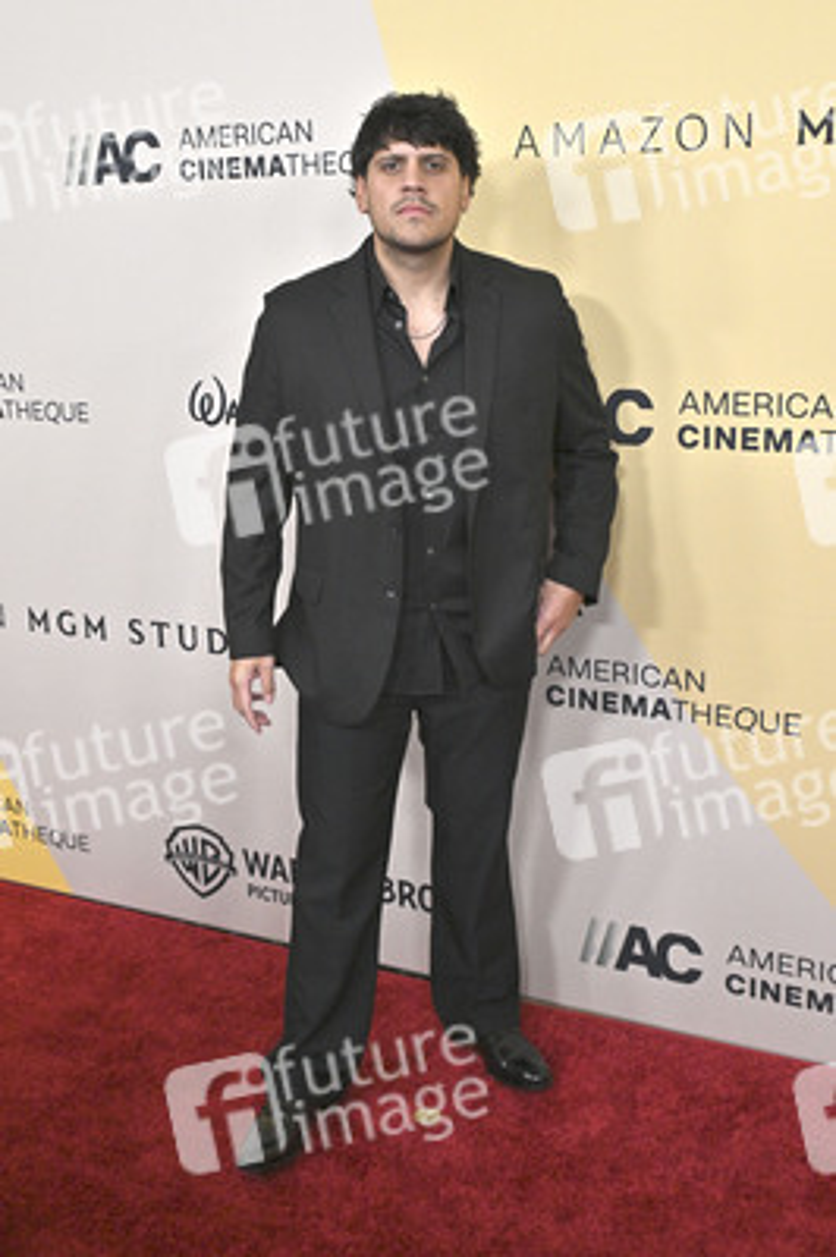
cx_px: 418
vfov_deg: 51.9
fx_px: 1291
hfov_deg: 35.9
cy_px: 628
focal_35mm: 37
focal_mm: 37
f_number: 6.3
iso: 2000
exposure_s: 1/320
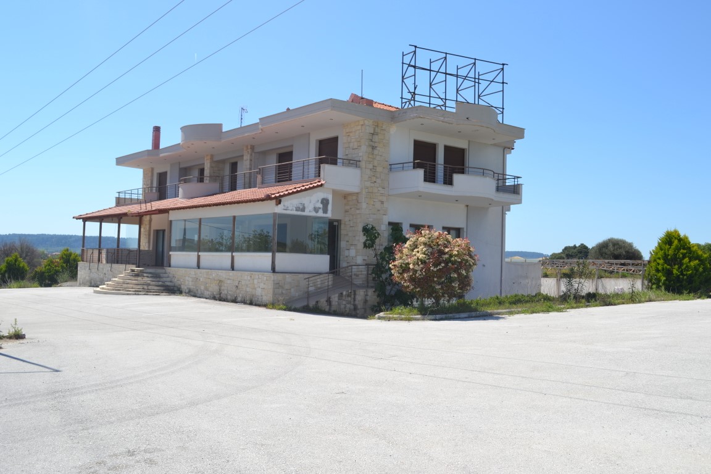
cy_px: 237
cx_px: 356
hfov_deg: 57.2
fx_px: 652
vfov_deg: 40.0
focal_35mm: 33
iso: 100
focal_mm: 22
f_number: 8
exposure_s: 1/250
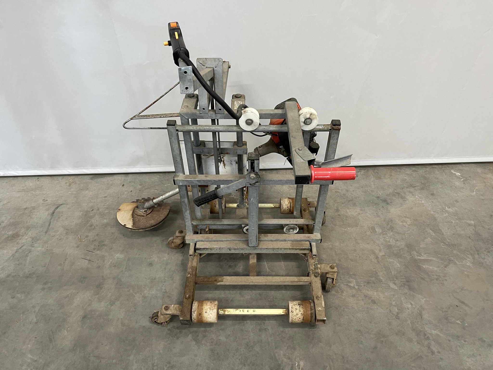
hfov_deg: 67.3
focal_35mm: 26
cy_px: 185
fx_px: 370
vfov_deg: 53.1
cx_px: 246
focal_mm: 5.1
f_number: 1.6
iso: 200
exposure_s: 1/50
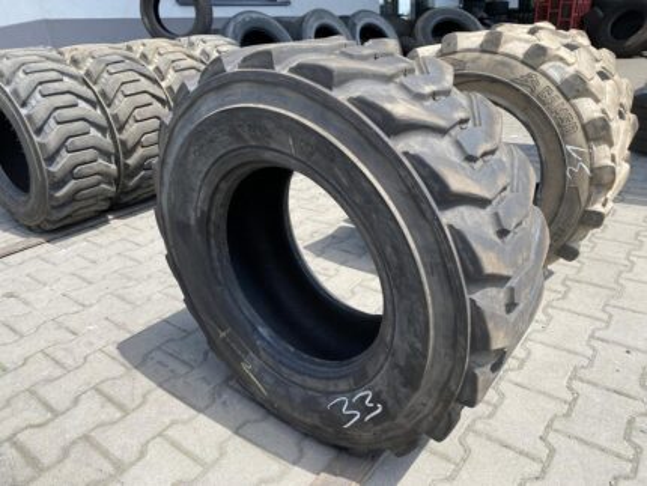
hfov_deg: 67.3
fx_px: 486
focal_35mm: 26
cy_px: 243
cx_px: 324
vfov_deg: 53.1
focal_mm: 4.25
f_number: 1.8
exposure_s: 1/1182
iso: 32
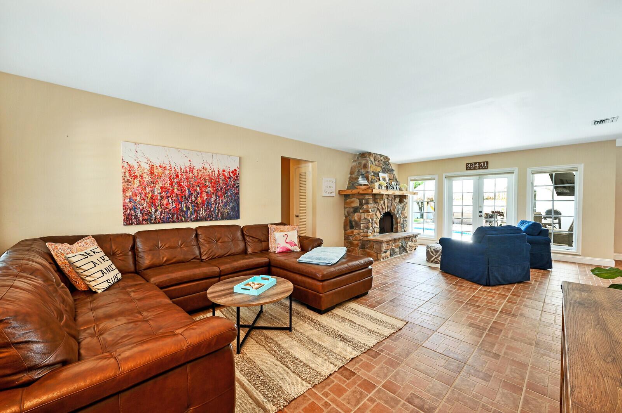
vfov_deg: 81.1
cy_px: 206
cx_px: 311
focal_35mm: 14
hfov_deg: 104.3
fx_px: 242
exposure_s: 1/15
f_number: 11
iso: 280
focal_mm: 14
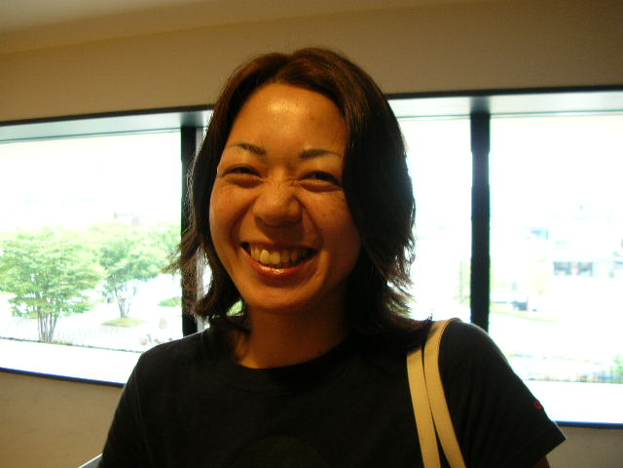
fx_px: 630
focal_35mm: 35
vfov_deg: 40.7
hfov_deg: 52.6
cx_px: 312
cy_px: 234
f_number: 2.8
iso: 50
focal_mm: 5.8
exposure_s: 1/13.6
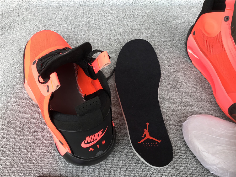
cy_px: 88
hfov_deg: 58.4
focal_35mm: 31
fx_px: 211
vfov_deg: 45.4
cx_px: 118
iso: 40
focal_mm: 3.3
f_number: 2.4
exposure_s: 1/100
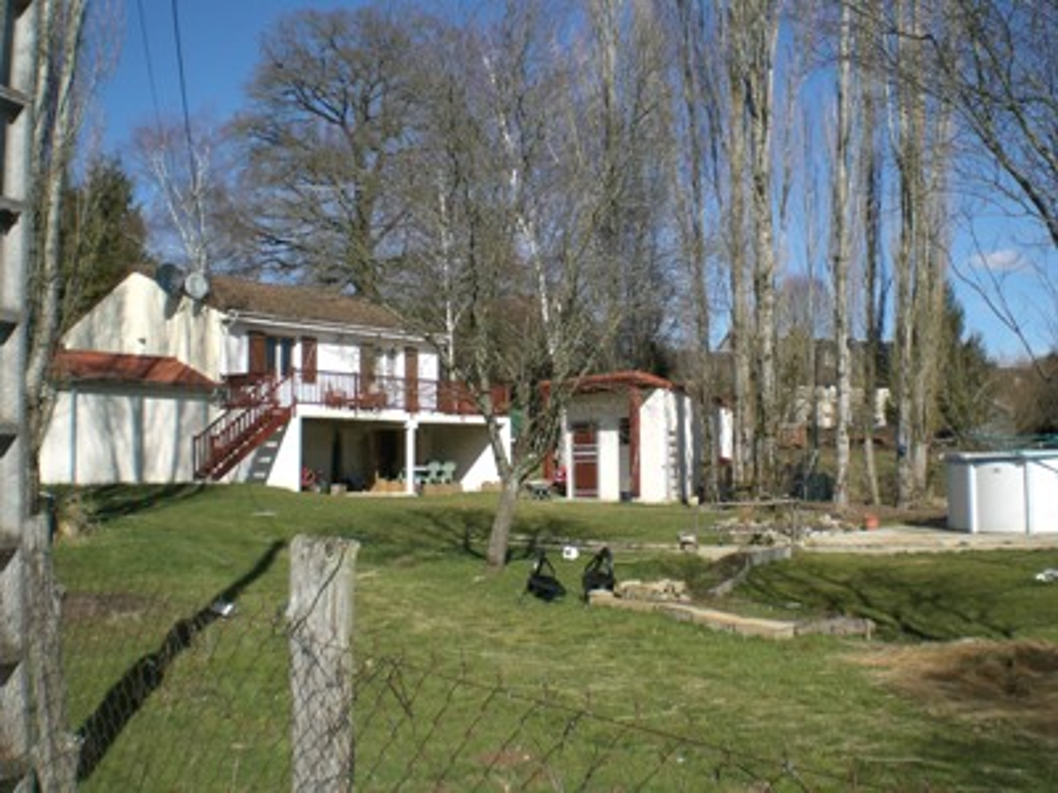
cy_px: 396
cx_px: 529
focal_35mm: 38
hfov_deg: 49.0
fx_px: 1161
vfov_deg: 37.7
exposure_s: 1/500
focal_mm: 6.3
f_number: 4.4
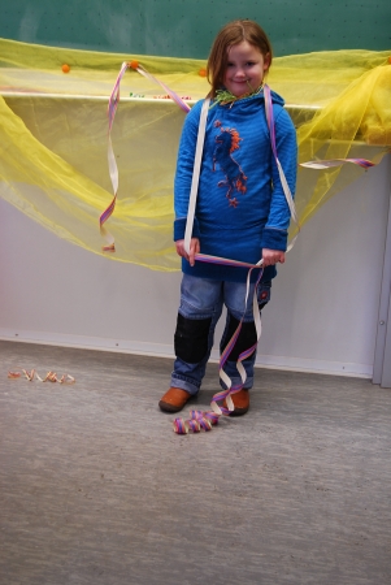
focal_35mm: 52
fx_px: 853
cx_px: 196
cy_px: 292
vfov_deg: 37.8
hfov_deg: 25.8
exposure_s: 1/30
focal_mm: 35
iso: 220
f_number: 4.8
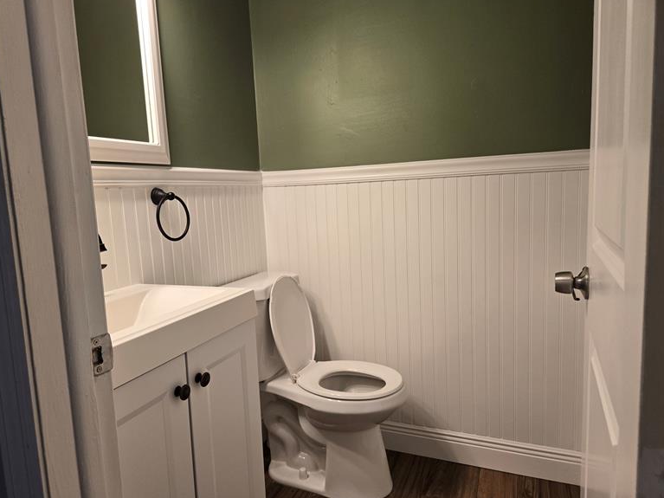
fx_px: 460
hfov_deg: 71.6
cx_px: 326
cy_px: 253
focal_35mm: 24
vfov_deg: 56.8
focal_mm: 5.4
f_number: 1.8
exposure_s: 1/120
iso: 125
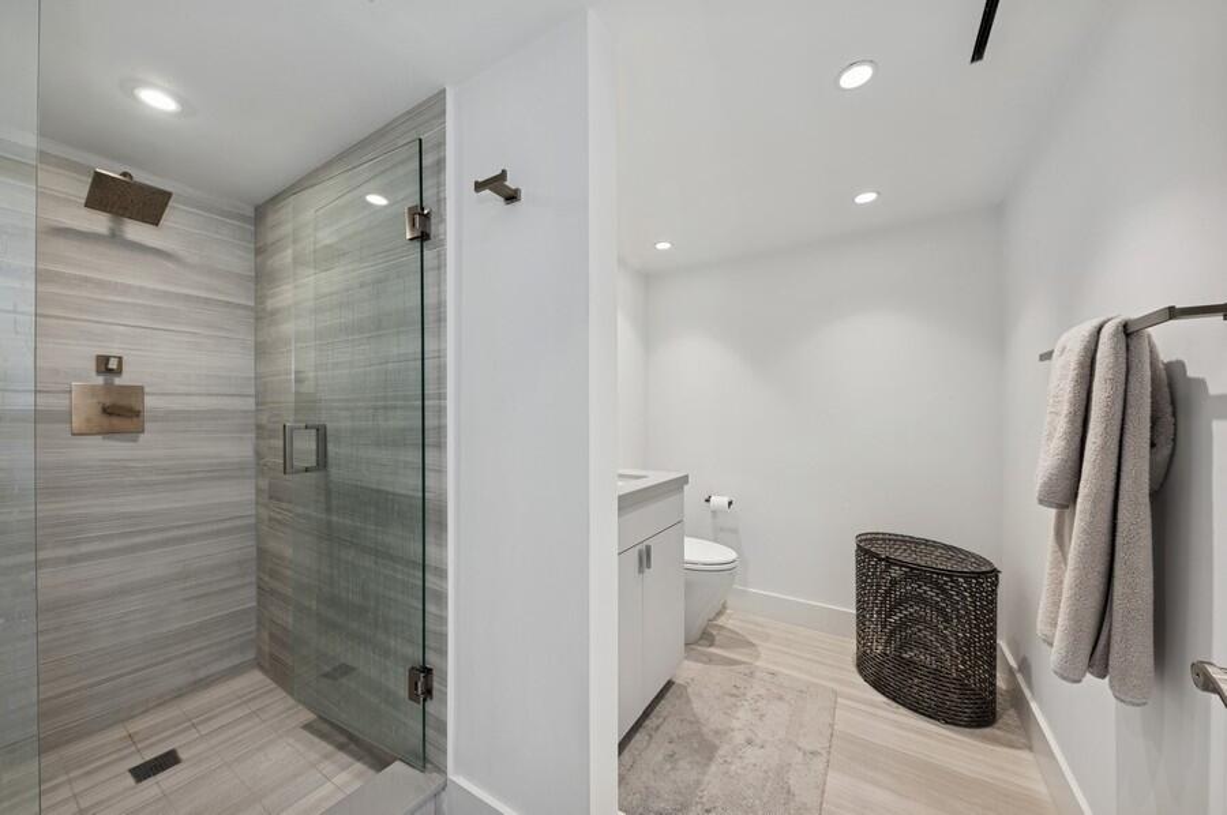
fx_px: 409
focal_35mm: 12
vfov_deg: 89.9
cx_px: 614
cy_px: 408
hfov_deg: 112.7
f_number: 8
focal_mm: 12
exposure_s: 1/10
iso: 160
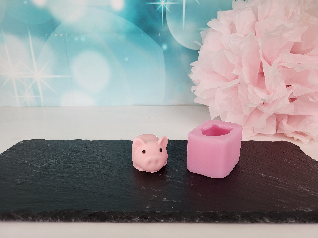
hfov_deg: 67.3
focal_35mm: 26
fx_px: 239
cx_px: 159
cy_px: 119
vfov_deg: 53.1
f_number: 1.8
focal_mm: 5.4
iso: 100
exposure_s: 1/100
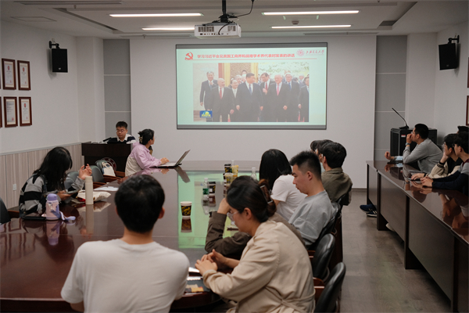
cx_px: 234
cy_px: 156
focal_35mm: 48
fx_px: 625
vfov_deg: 28.1
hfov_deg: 41.1
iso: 640
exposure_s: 1/100
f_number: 2.8
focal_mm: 31.9
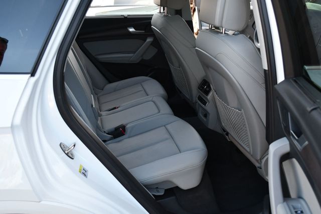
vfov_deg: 36.9
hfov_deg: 53.1
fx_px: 321
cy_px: 107
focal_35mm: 36
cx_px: 160
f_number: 4
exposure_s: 1/250
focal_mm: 18
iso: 400
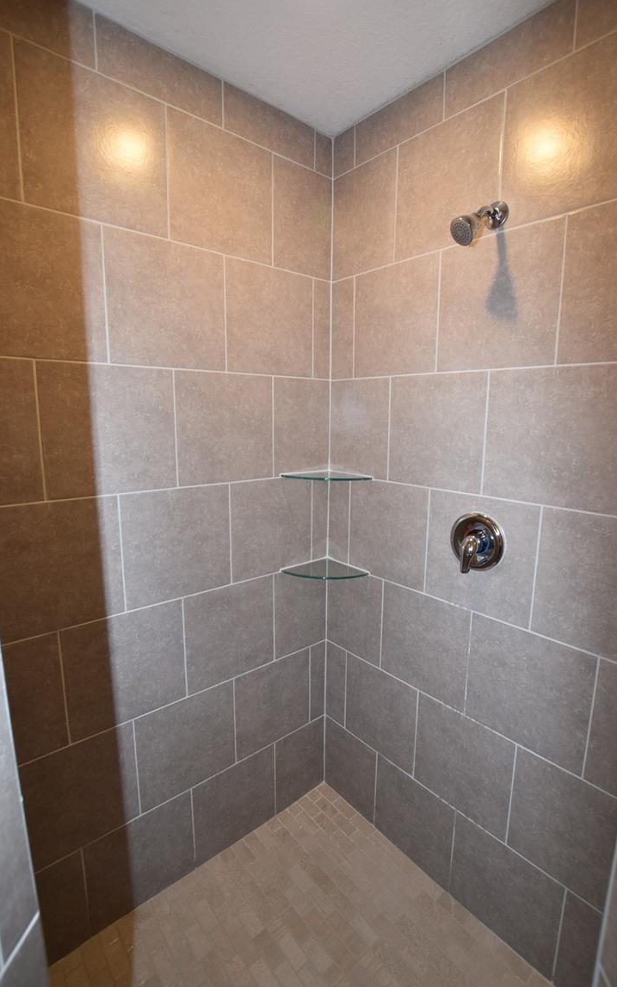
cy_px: 486
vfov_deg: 97.8
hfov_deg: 71.1
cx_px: 333
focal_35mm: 16
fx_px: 430
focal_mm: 10
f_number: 4.5
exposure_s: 1/80
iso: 560
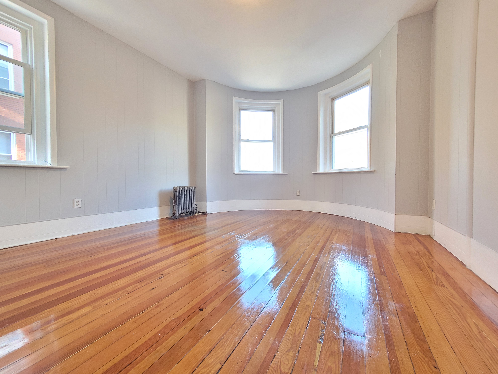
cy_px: 187
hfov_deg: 106.2
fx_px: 187
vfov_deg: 89.9
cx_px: 249
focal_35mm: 13
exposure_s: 1/29
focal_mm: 1.74
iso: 320
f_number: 2.2
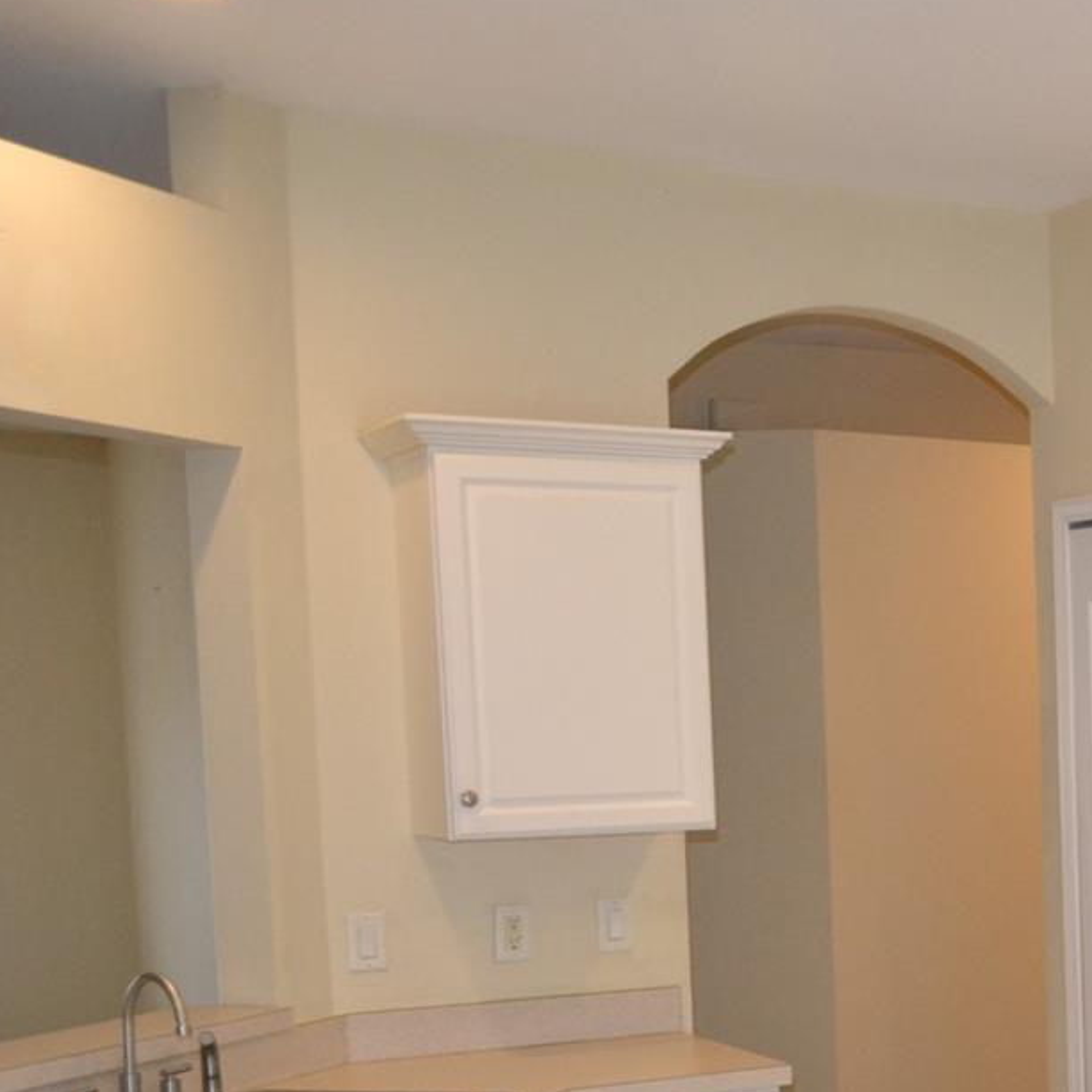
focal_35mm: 60
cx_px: 1356
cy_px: 910
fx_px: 2141
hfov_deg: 25.3
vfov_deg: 27.9
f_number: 5.6
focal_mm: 18
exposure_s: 1/80
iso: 1600
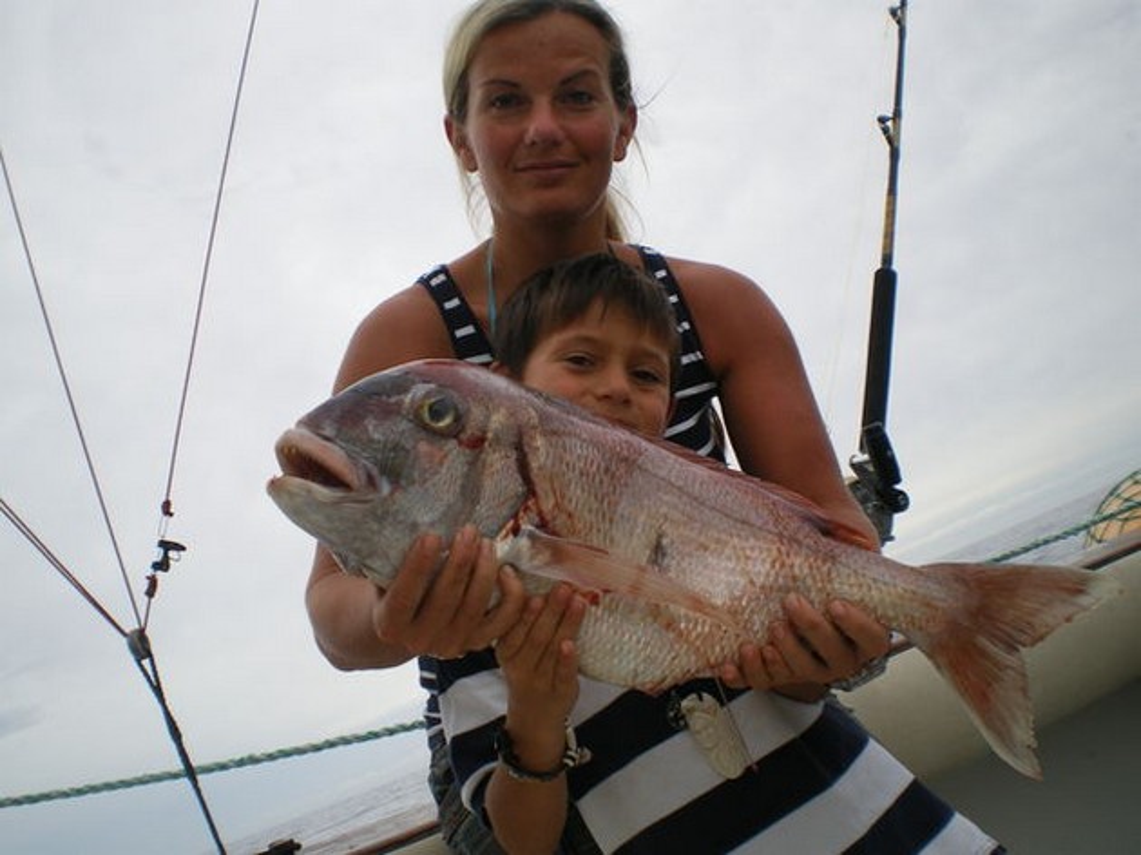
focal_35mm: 36
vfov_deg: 39.6
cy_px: 428
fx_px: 1186
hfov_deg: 51.4
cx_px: 570
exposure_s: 1/200
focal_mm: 6.3
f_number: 4.6
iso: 50
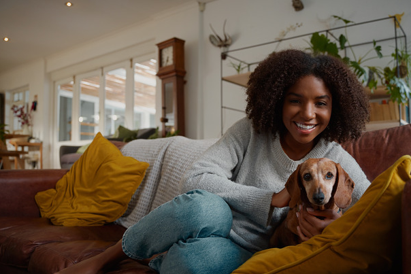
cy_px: 155
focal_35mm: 31
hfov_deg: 59.5
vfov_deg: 42.3
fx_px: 354
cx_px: 256
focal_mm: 24
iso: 500
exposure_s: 1/80
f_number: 2.8
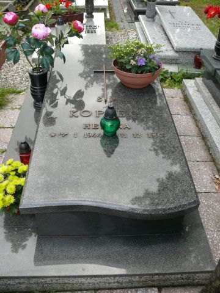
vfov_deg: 52.6
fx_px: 297
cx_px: 110
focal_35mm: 35
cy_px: 146
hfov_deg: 40.7
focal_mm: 7.4
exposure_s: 1/125
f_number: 3.2
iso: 100
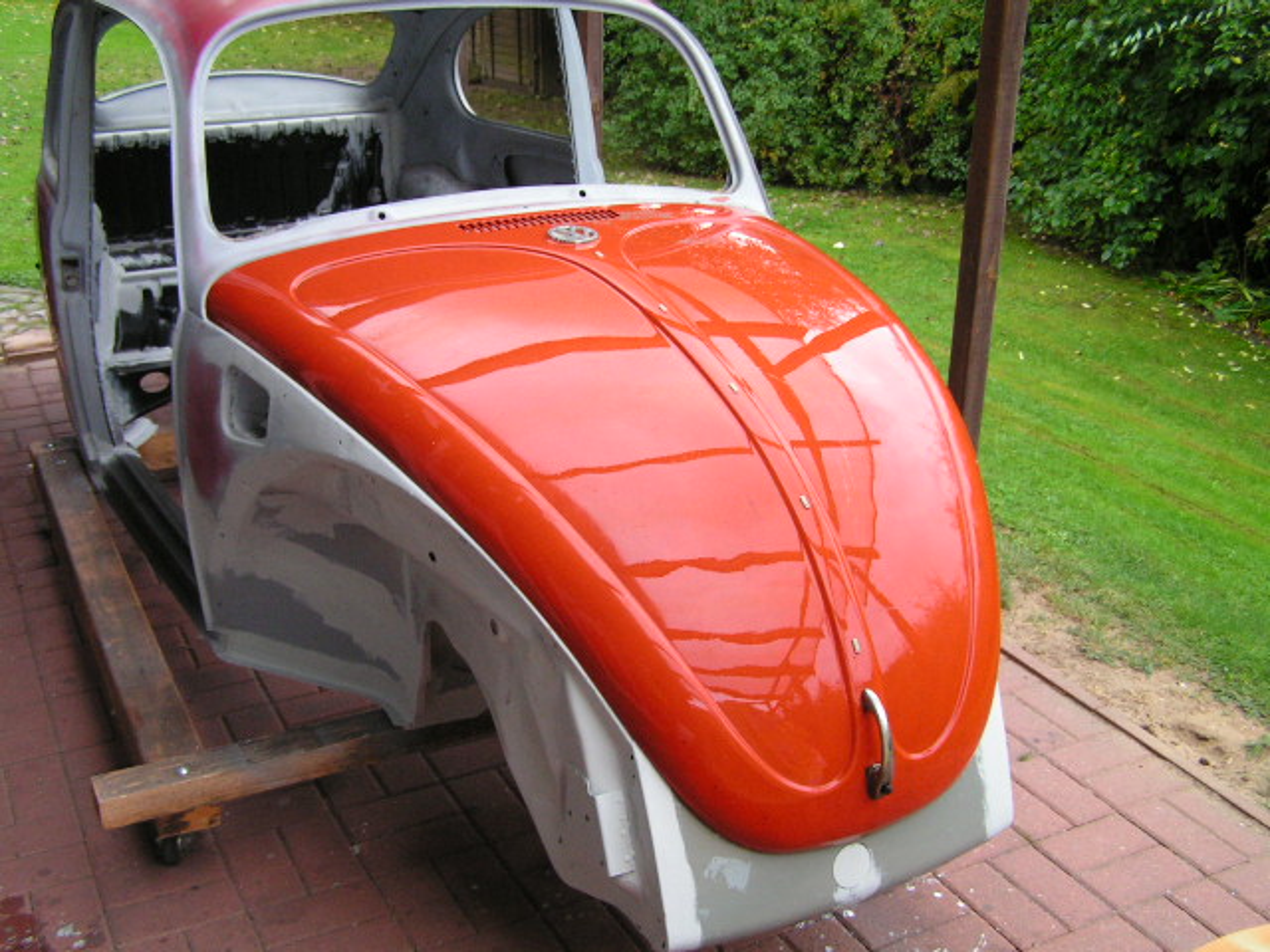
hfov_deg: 49.0
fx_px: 1394
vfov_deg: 37.7
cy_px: 476
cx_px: 635
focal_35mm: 38
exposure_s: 1/50
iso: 100
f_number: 2.8
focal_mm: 6.3
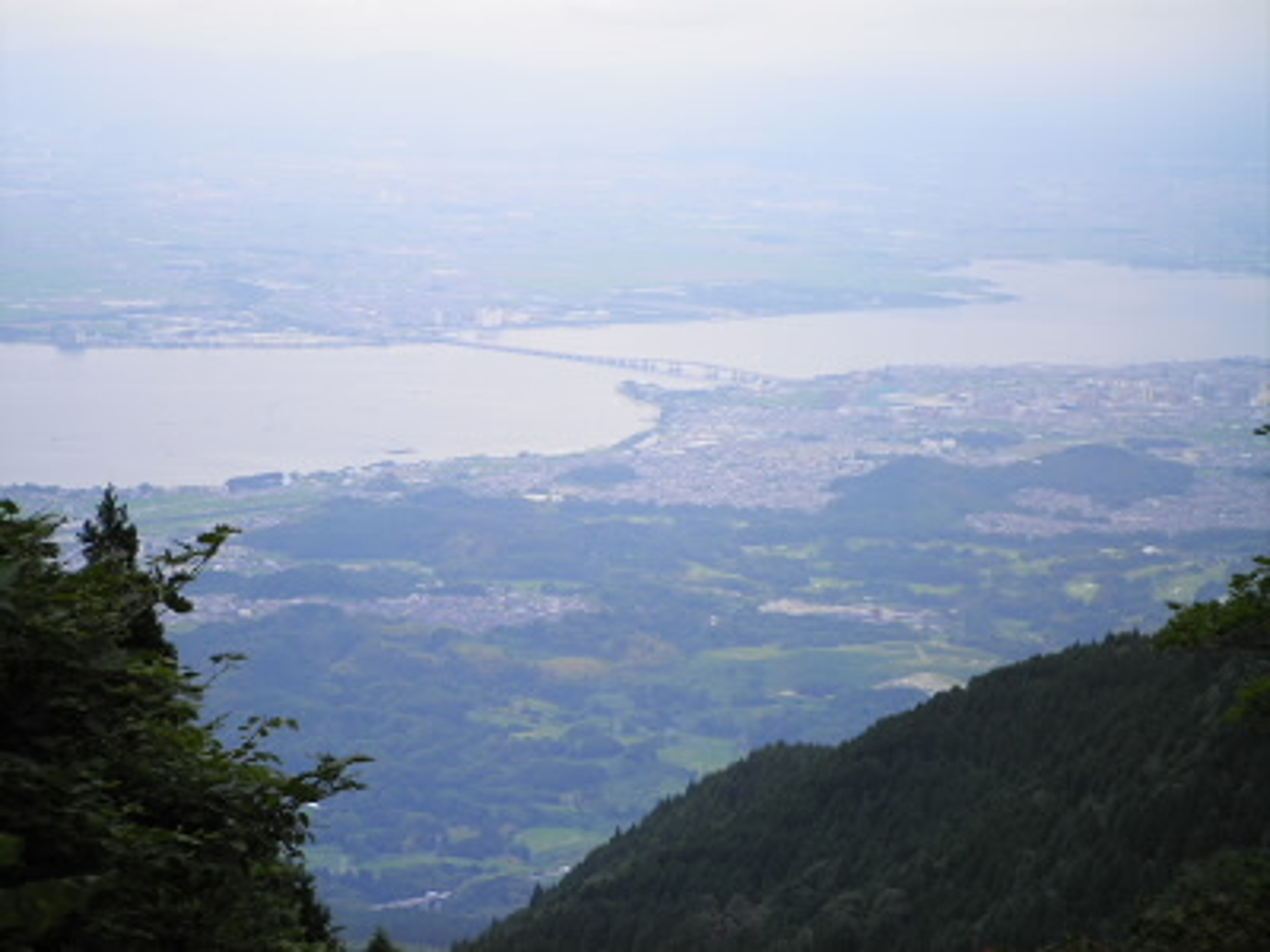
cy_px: 476
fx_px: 3962
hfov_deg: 18.2
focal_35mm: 108
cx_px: 635
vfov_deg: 13.7
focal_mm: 19.6
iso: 64
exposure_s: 1/160
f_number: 5.9
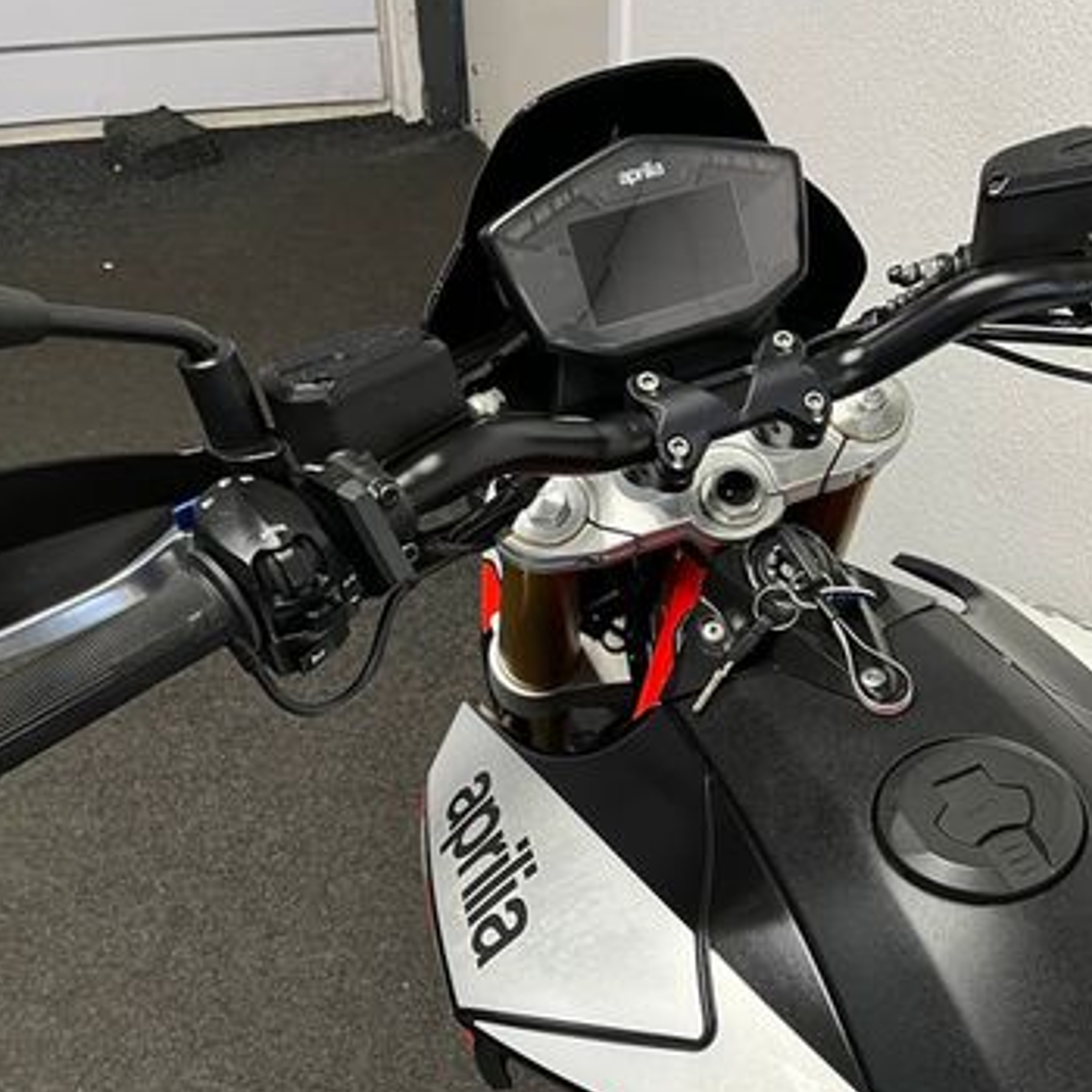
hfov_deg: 38.9
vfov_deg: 39.5
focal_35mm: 42
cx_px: 824
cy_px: 730
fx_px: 1499
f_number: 1.6
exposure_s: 1/50
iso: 100
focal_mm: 5.1
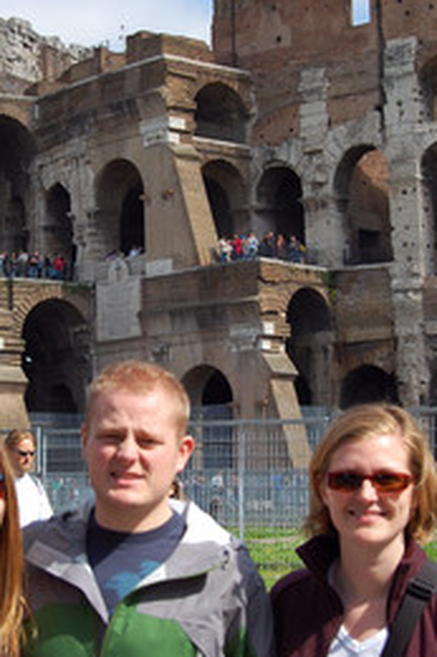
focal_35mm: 97
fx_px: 1767
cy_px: 291
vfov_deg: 21.0
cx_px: 178
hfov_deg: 14.1
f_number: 8
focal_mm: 35
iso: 200
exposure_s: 1/250
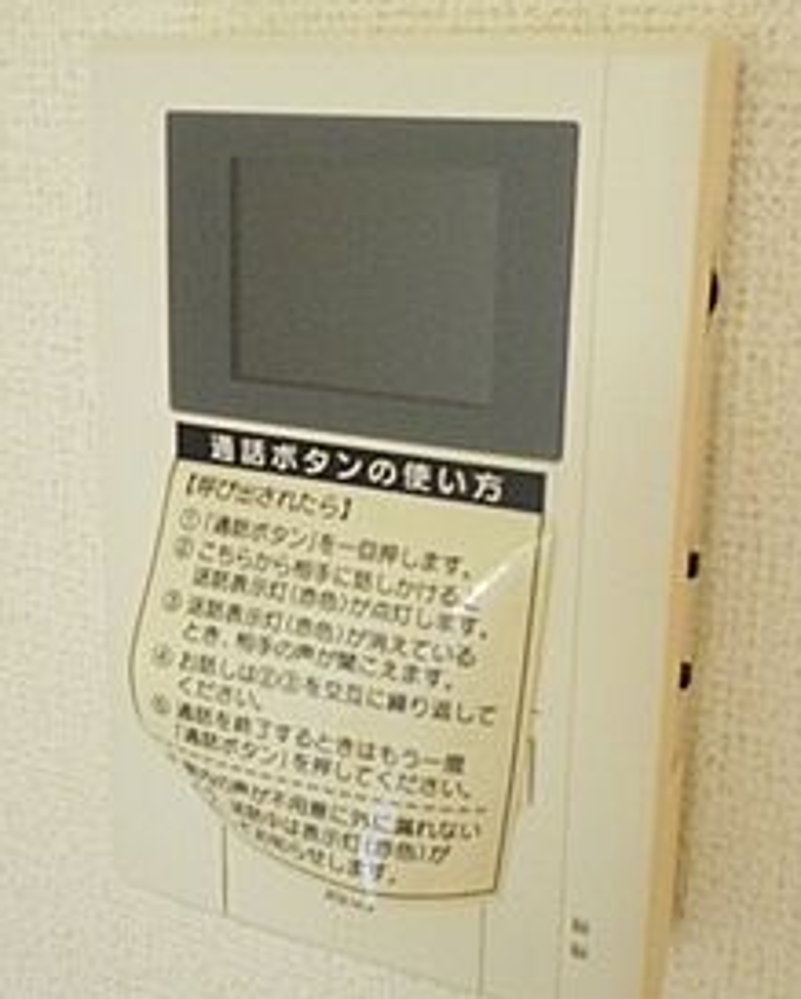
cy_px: 450
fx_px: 1420
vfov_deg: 38.7
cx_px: 362
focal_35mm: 48
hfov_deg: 31.5
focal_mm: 4.9
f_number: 2.6
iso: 640
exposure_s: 1/60
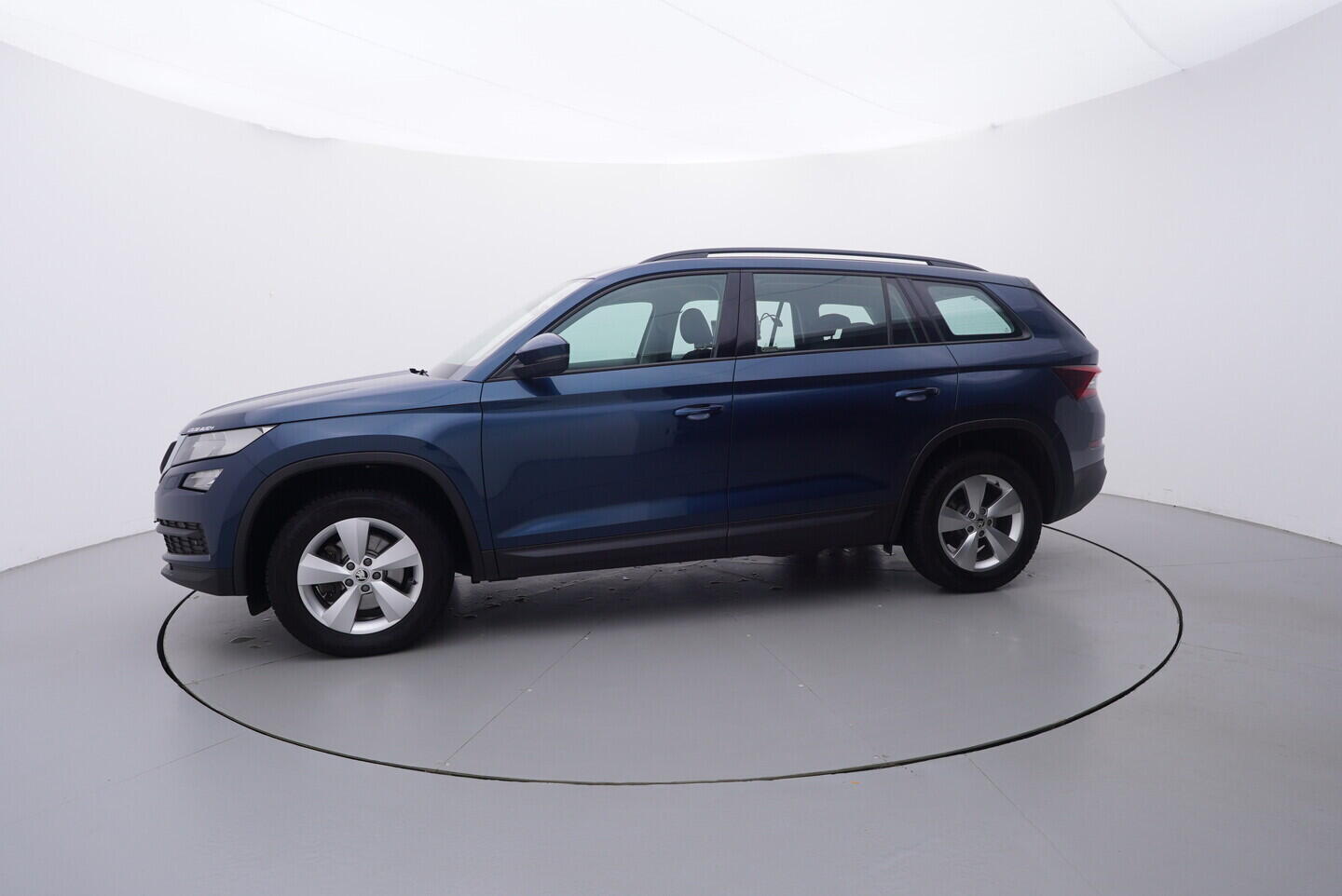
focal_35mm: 22
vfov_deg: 56.2
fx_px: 839
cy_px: 448
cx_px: 671
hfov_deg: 77.3
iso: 200
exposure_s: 1/80
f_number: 5
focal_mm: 15
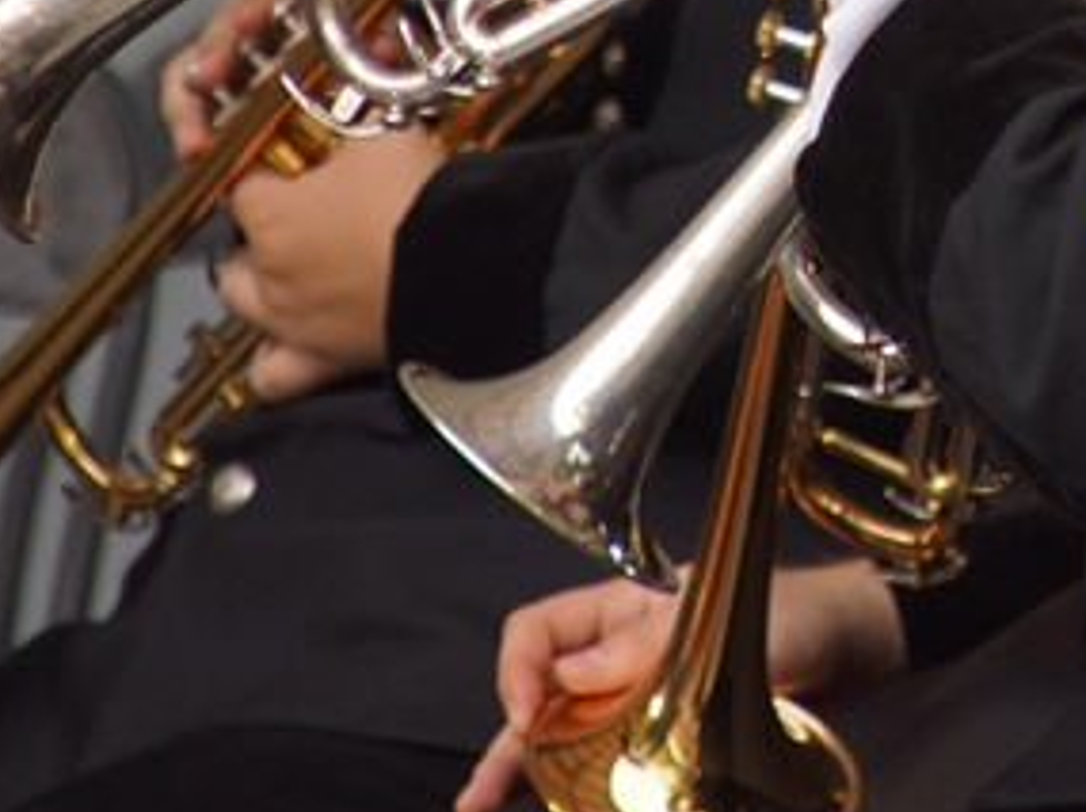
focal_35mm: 810
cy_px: -377
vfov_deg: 1.8
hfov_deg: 2.4
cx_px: 1202
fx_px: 25380
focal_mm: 160
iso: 640
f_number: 6.3
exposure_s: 1/250
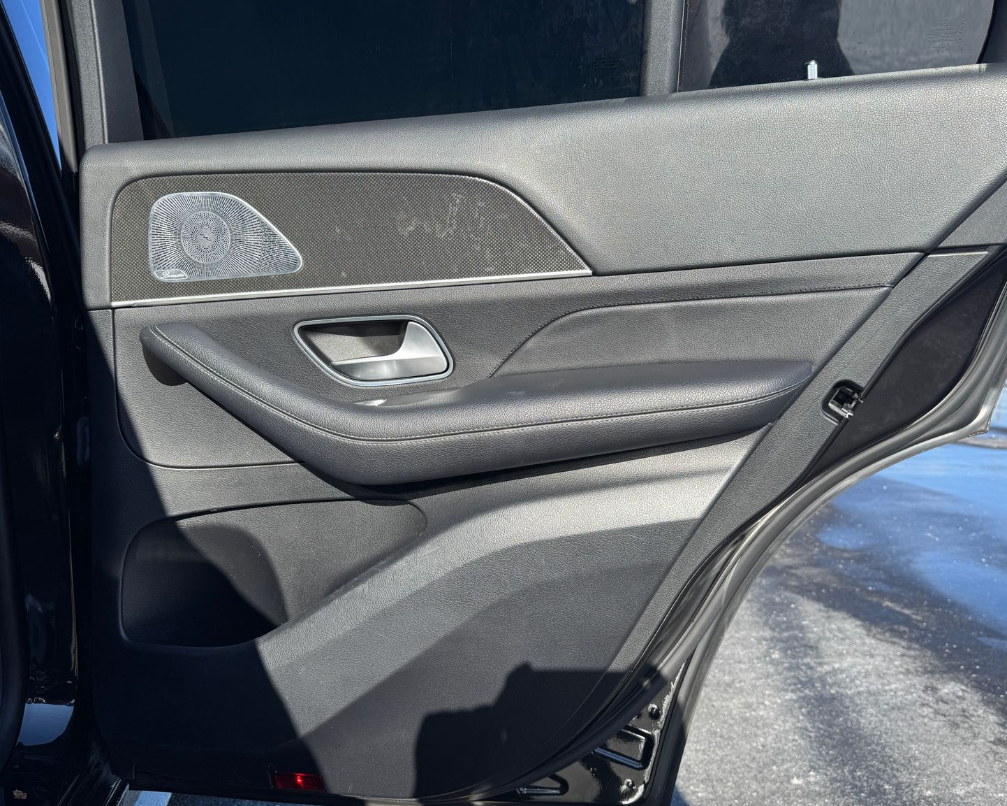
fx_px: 775
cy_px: 397
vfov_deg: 54.9
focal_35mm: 26
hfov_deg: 65.9
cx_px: 547
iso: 80
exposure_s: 1/1980
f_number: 1.78
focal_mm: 6.76
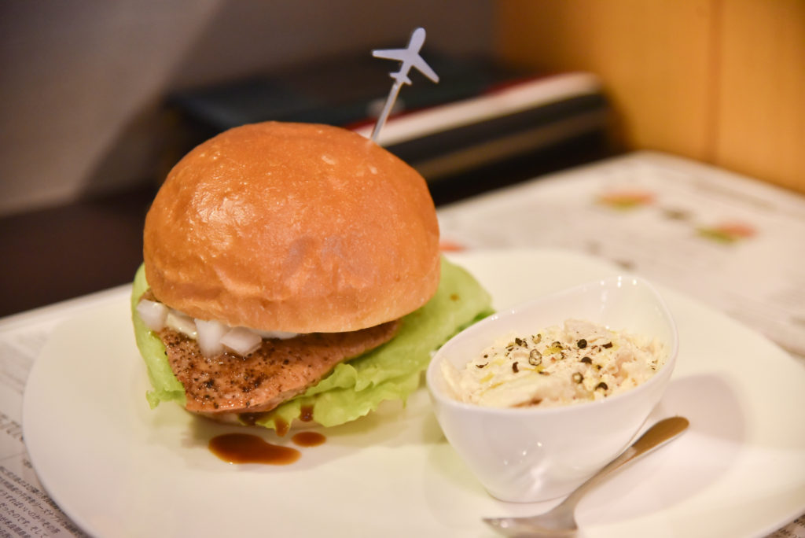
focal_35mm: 86
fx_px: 1924
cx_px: 402
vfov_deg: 15.9
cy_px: 269
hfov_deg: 23.6
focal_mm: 86
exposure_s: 1/80
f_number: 4
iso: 1250
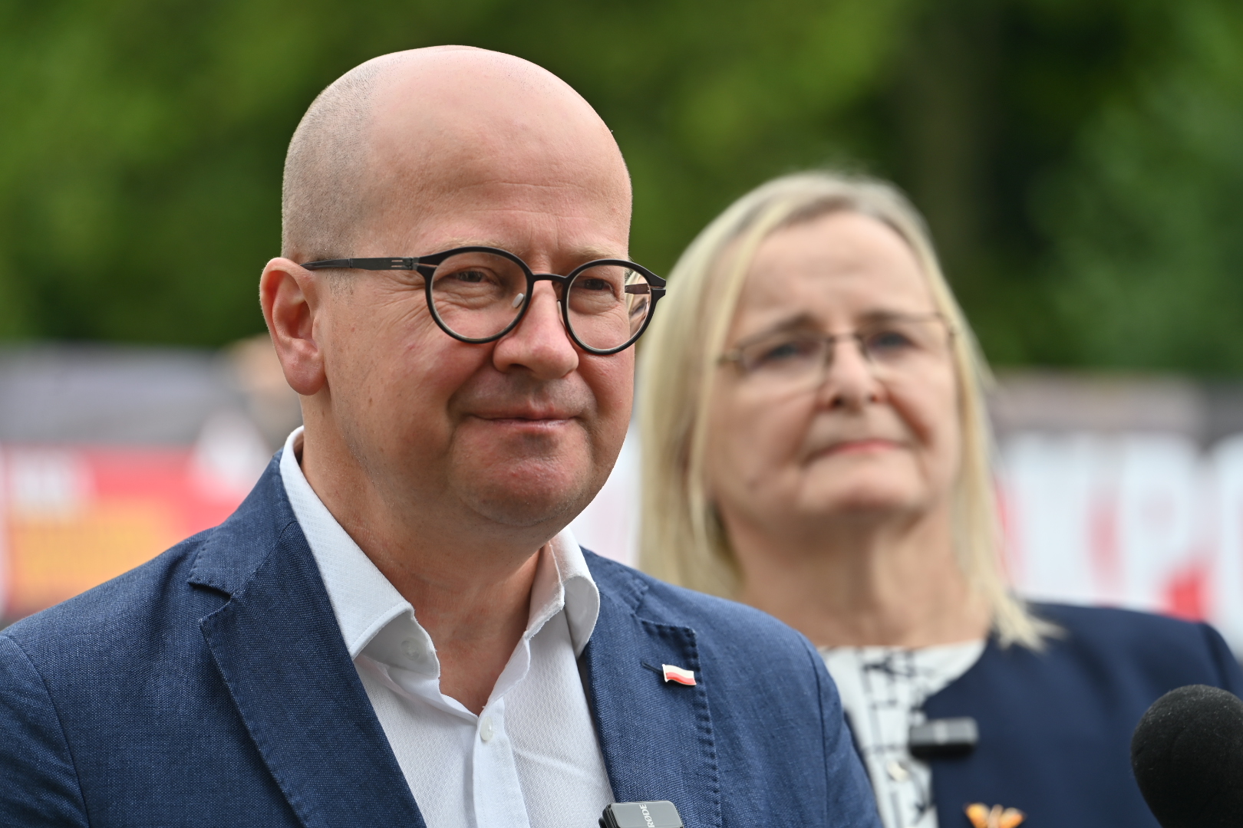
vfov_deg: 8.1
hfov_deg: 12.1
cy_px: 414
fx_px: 5869
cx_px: 622
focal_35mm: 170
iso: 100
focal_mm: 170
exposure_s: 1/400
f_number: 4.5
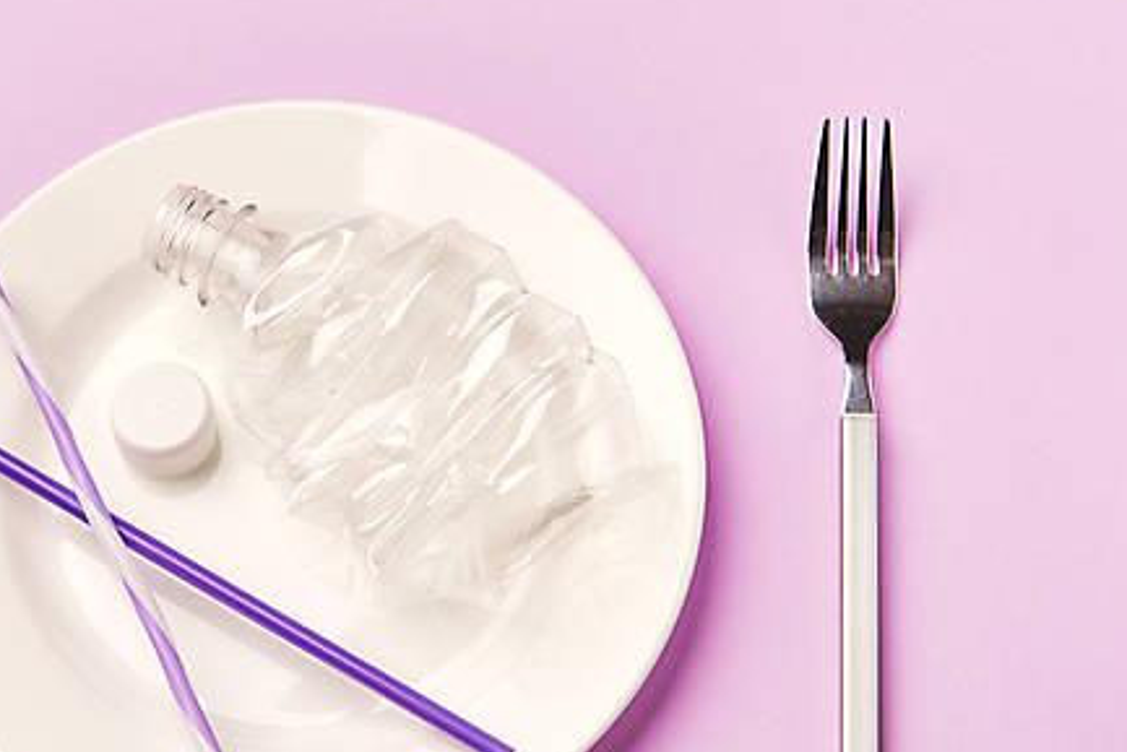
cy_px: 481
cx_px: 396
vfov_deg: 14.1
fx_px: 3037
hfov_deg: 21.0
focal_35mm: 97
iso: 100
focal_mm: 70
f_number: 16
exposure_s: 1/125
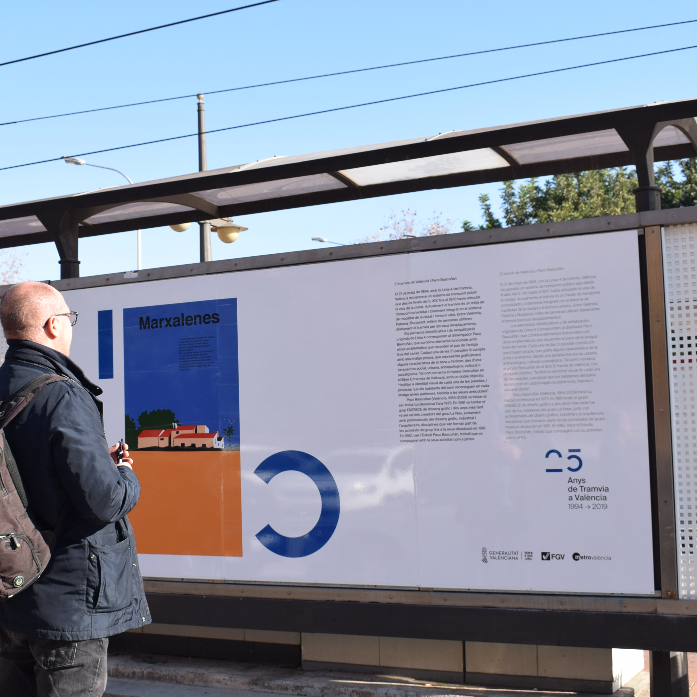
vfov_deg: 32.8
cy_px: 356
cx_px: 261
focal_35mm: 52
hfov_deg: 32.6
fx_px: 1185
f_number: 8
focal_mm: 26
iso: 200
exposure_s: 1/250
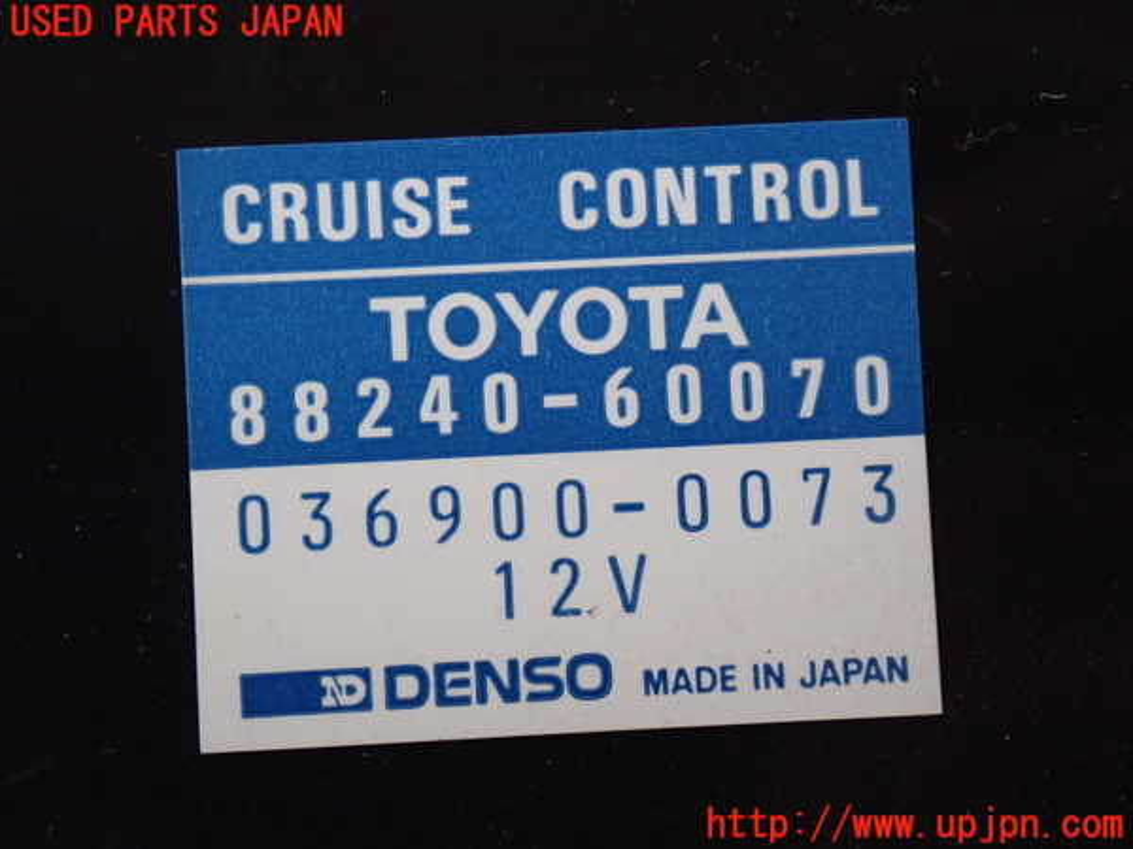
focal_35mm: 71
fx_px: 2324
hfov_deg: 27.4
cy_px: 424
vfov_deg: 20.7
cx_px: 566
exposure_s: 1/60
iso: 640
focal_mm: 12.73
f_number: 3.9
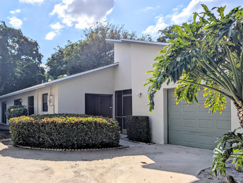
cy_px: 109
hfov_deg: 57.9
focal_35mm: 31
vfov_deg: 45.3
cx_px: 101
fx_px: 218
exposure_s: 1/8065
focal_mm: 6.81
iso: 48
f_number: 1.85
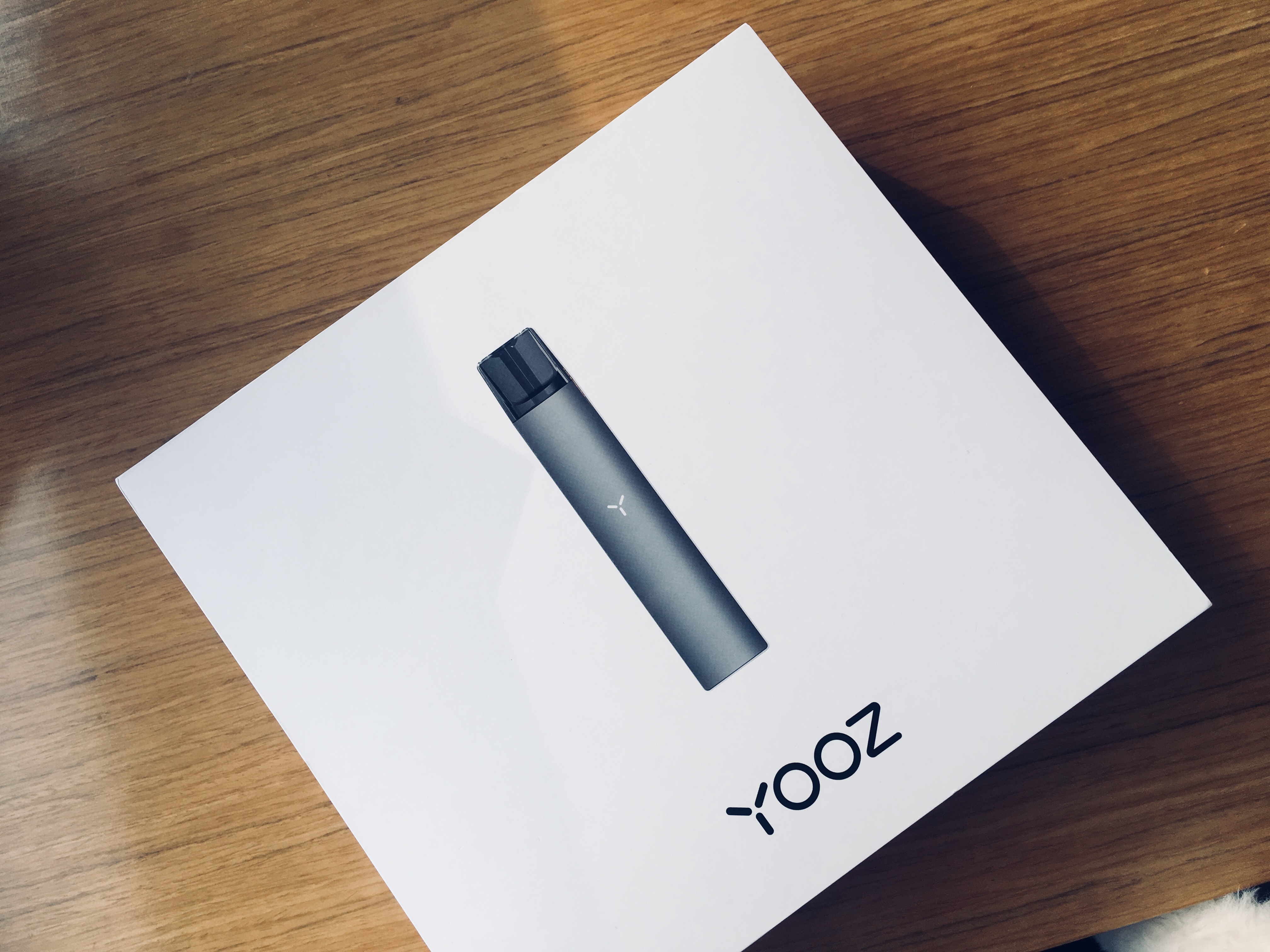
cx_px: 635
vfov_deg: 48.2
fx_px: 1064
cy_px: 476
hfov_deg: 61.7
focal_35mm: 29
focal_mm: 4.15
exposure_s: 1/270
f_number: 2.2
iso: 25
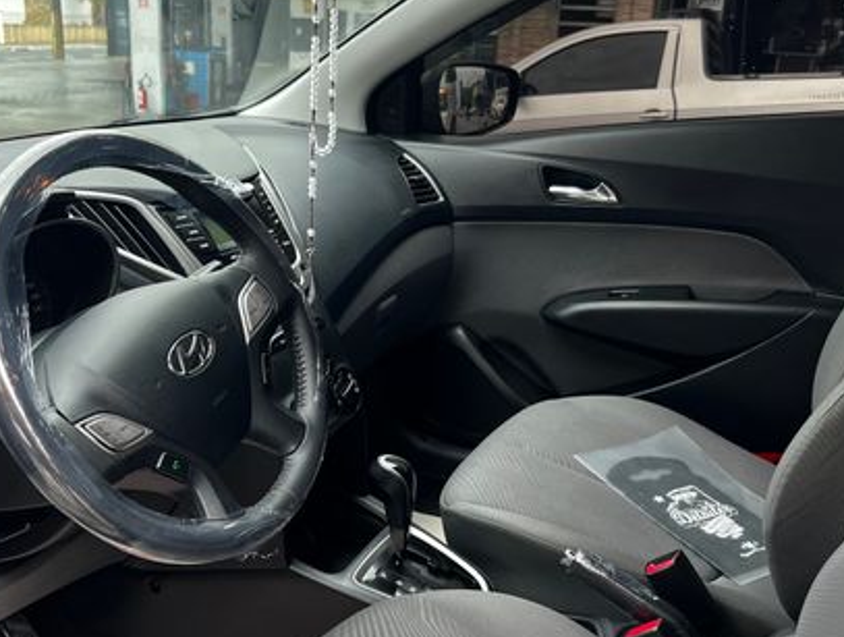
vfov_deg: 46.9
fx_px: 733
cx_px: 396
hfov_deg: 59.8
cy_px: 355
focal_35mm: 30
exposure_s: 1/121
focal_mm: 5.7
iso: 80
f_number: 1.5
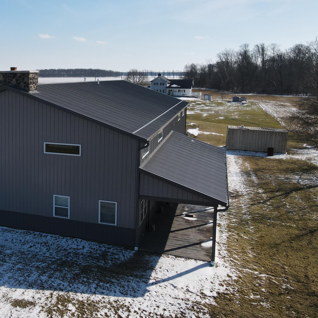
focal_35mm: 38
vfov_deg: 43.7
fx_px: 395
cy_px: 129
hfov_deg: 41.0
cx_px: 42
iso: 100
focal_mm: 4.5
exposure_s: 1/1500
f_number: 2.8
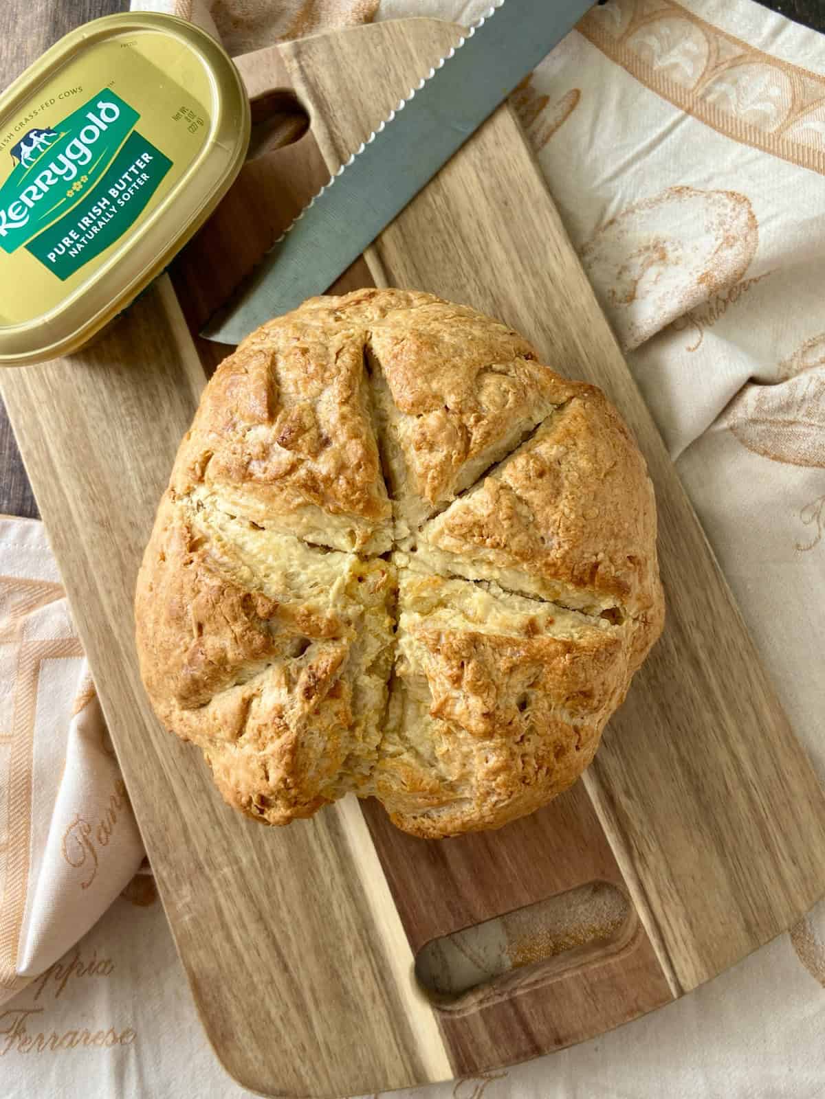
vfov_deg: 67.3
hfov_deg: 53.1
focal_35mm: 26
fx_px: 826
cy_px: 550
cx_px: 412
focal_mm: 4.2
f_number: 1.8
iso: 50
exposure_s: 1/121
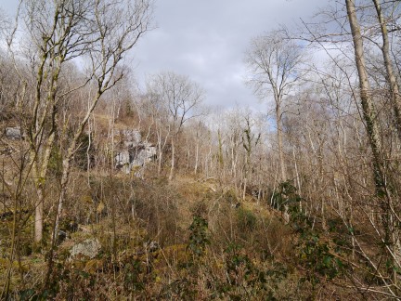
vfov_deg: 49.7
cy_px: 150
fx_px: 324
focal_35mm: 28
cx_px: 200
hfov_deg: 63.4
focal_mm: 14
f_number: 7.1
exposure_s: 1/320
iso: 160
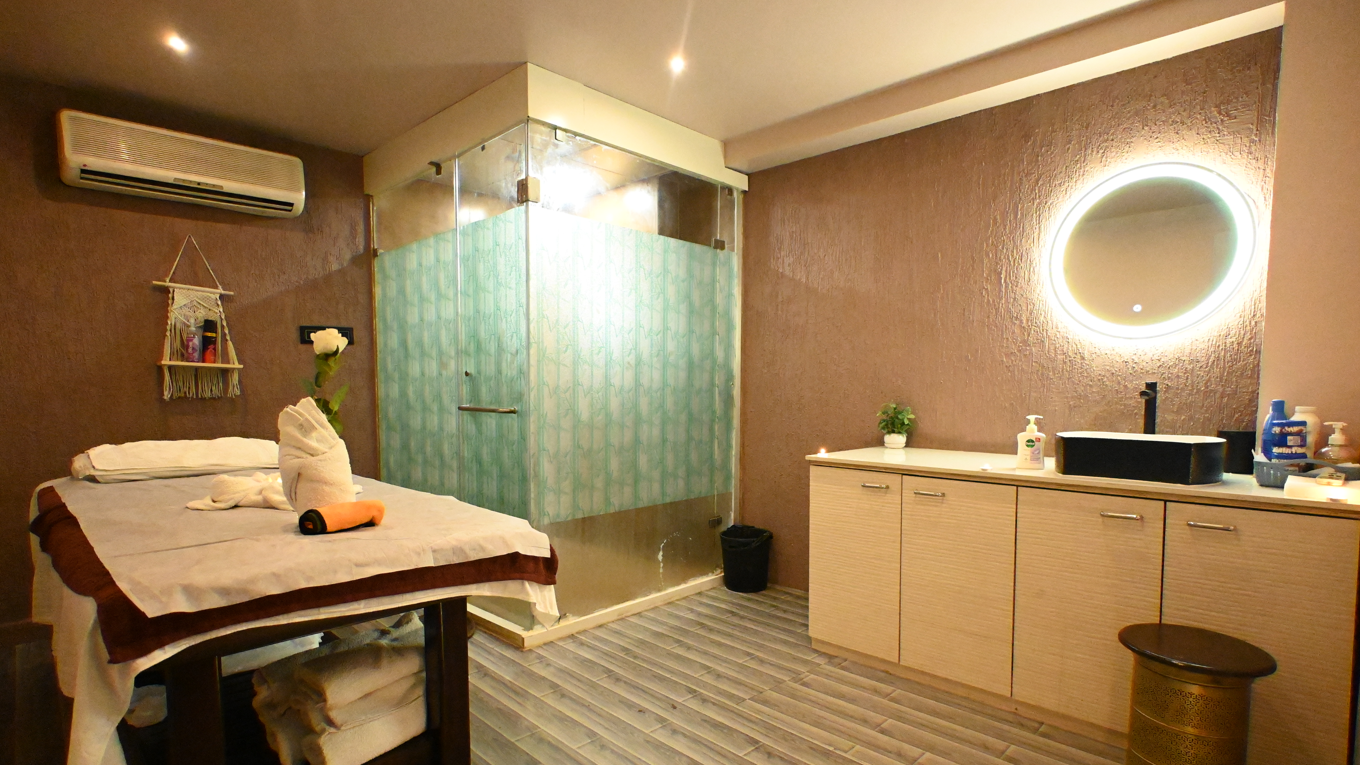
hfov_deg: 89.6
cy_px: 434
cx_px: 676
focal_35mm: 19
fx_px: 685
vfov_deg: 58.1
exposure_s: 1/125
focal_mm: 12
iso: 12800
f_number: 3.5
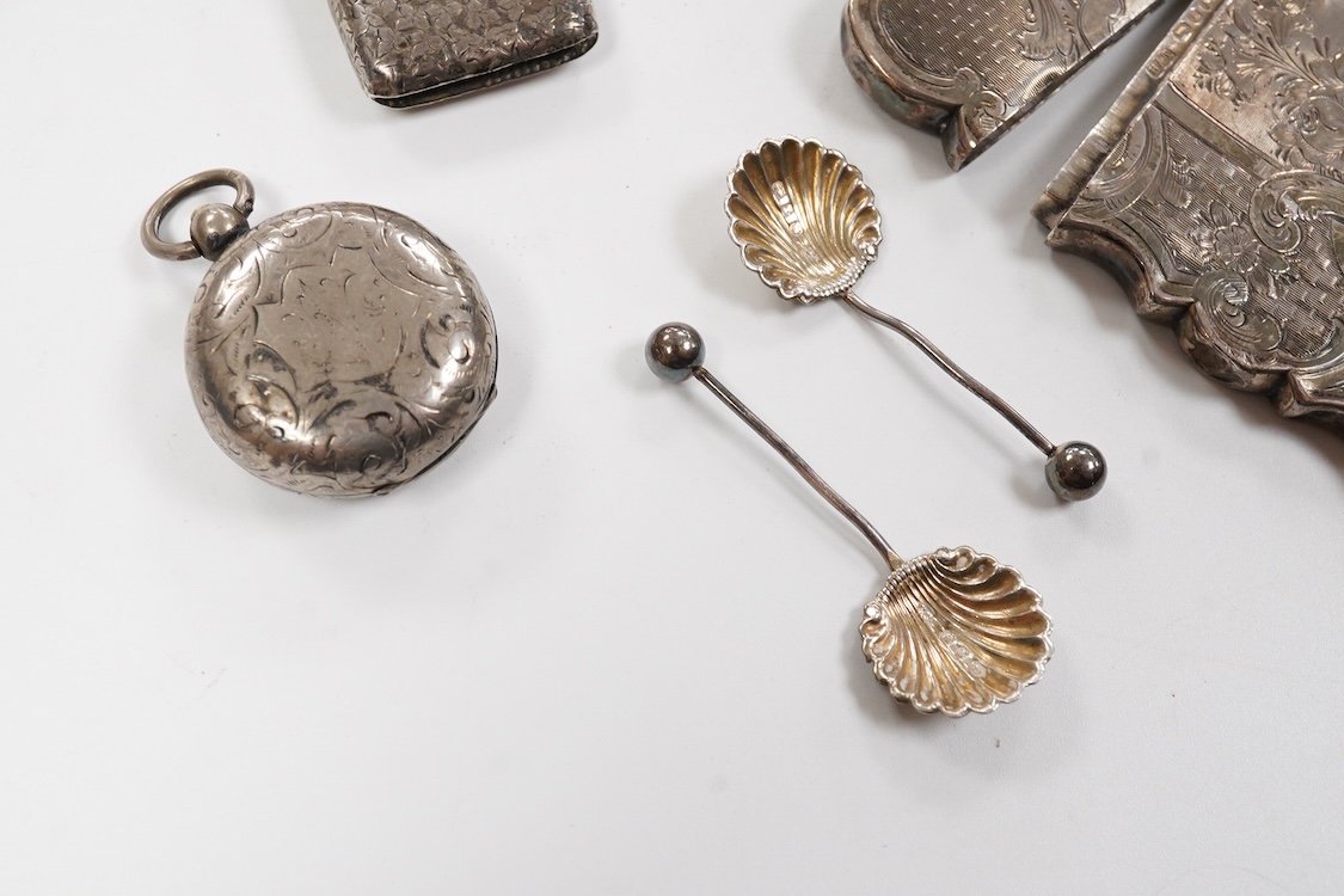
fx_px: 1680
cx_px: 672
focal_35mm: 45
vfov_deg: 29.9
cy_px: 448
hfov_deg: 43.6
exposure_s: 1/100
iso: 2500
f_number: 14
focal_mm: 30
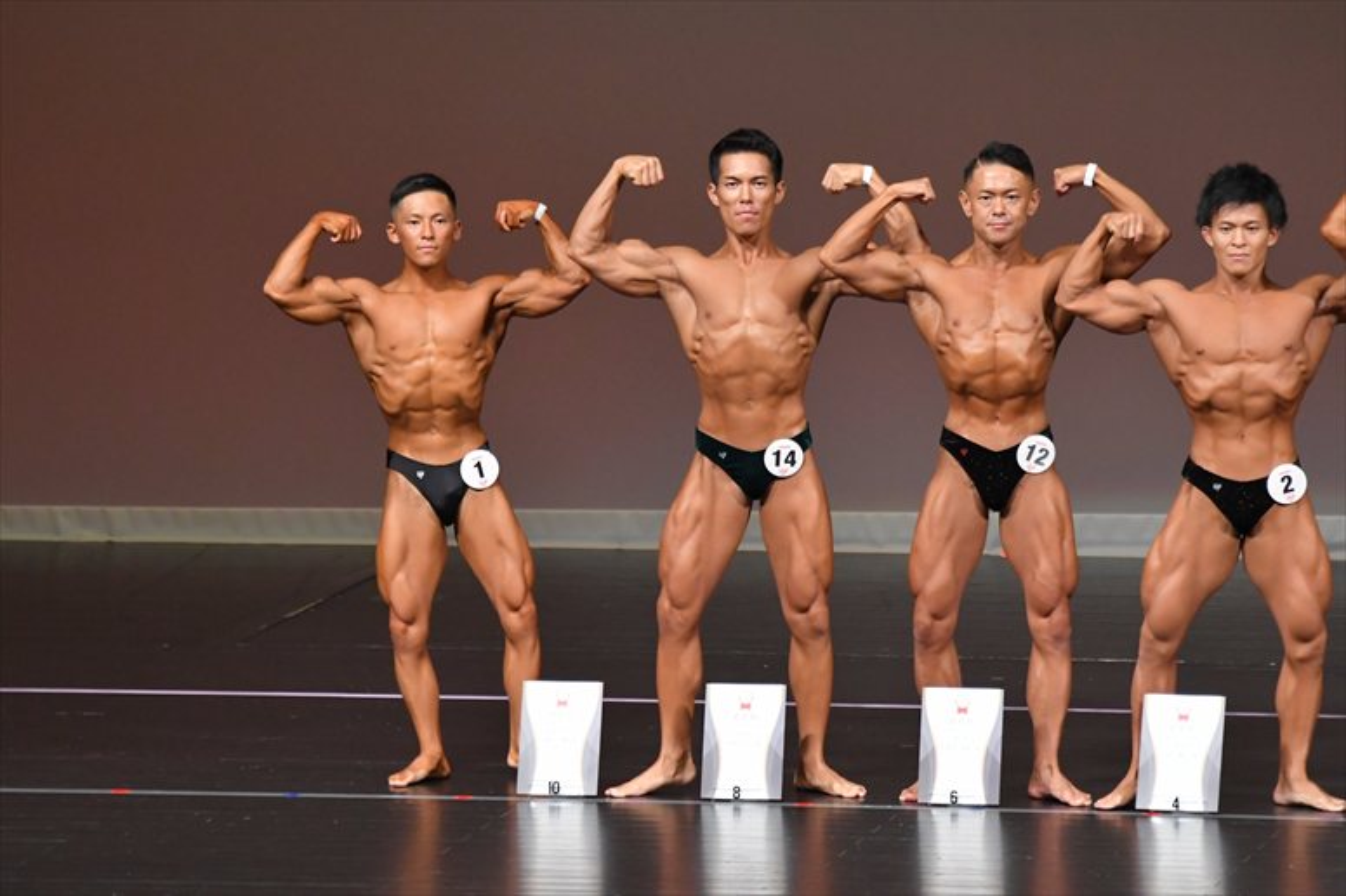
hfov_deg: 6.9
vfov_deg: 4.6
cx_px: 673
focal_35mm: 300
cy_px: 448
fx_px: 11211
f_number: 5.6
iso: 4000
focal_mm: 200
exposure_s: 1/400
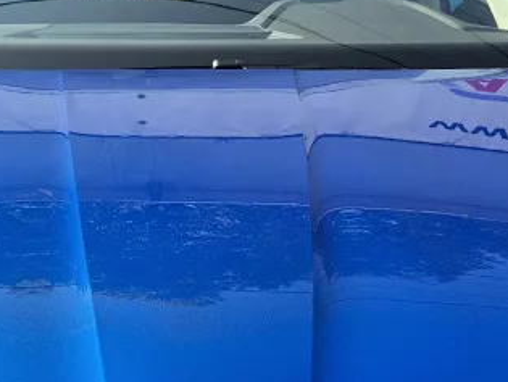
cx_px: 171
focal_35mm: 105
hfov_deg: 18.6
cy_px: 214
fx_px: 1543
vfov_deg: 14.1
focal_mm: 5.4
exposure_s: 1/477
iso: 25
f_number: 1.8
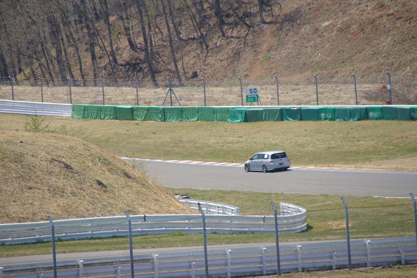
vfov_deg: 3.7
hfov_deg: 5.5
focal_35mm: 375
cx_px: 208
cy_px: 139
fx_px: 4342
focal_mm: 250
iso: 200
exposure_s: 1/500
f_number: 8
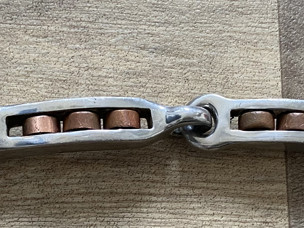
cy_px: 190
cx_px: 162
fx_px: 747
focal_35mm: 85
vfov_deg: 17.2
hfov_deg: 23.0
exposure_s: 1/60
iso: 320
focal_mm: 4.25
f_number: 1.8
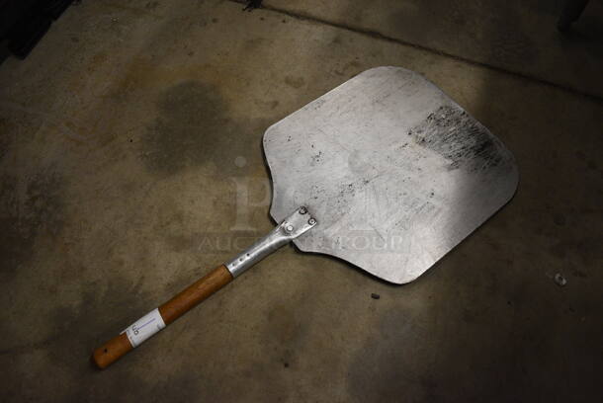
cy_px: 202
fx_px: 453
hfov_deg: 67.3
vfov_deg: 48.0
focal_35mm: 27
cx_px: 302
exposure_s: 1/125
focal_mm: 18
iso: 1400
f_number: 3.5
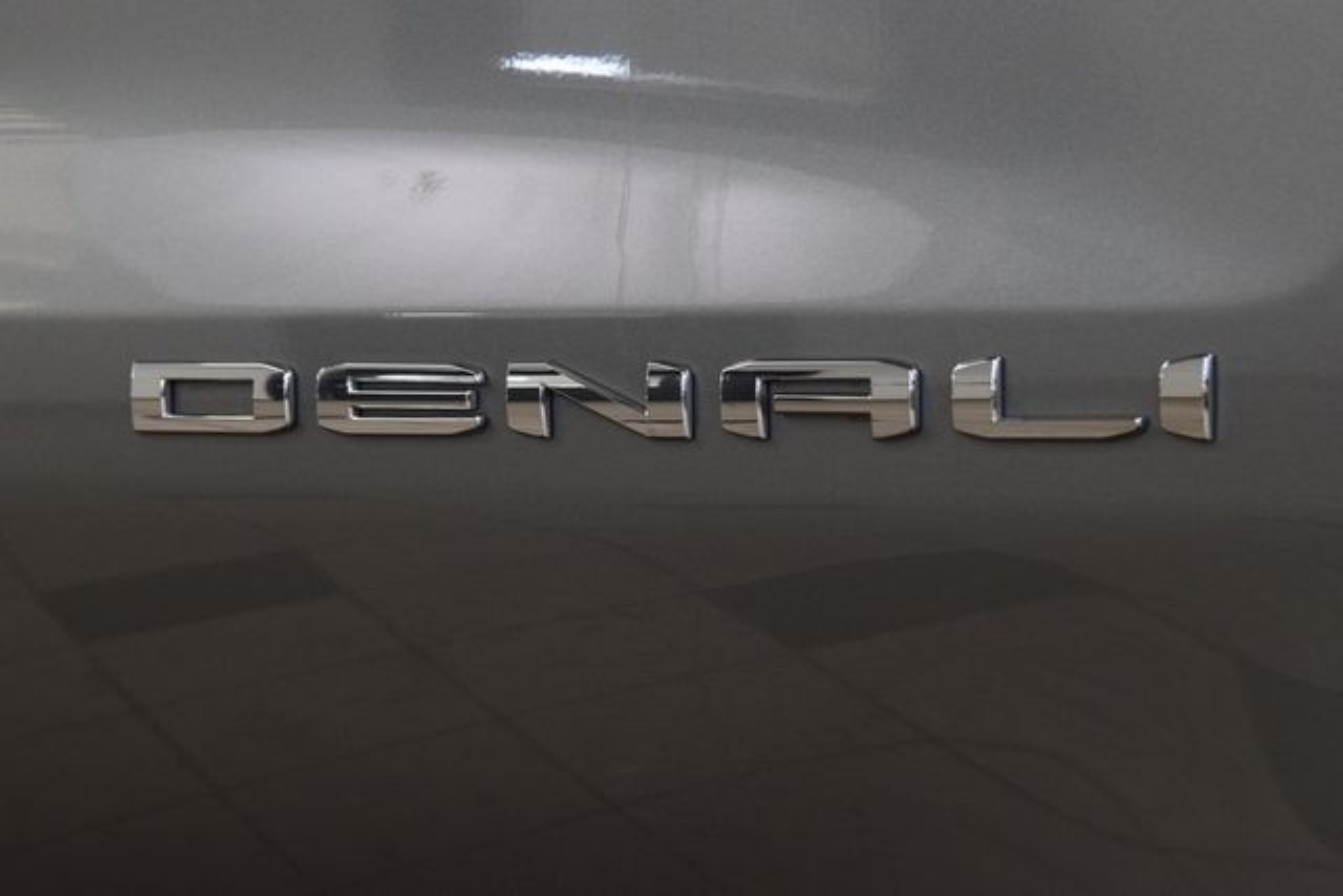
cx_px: 672
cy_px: 448
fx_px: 3638
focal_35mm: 98
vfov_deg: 14.0
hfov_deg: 20.9
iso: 1000
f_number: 7.1
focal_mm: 65
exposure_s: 1/30
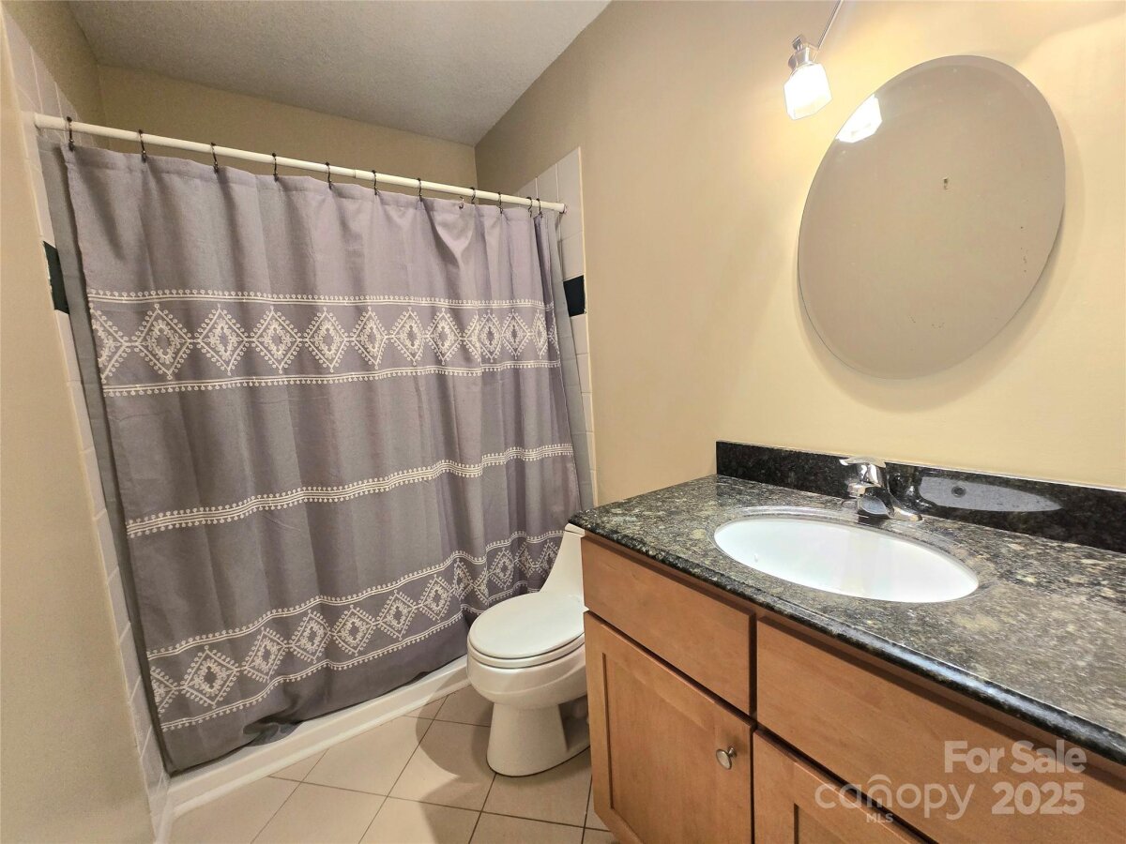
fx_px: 423
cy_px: 422
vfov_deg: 89.9
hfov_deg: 106.2
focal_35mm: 13
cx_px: 563
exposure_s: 1/60.2
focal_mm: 2.2
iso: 200
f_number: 2.2
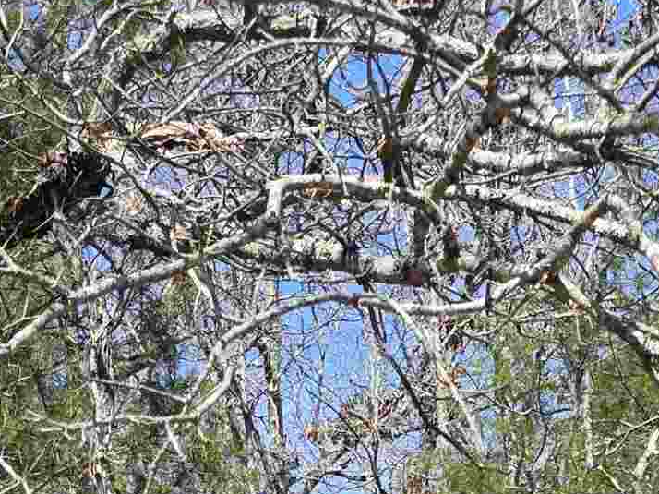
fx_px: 1884
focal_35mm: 99
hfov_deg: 19.8
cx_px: 215
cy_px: 950
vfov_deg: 13.1
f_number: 1.7
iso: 80
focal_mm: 6.3
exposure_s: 1/2145
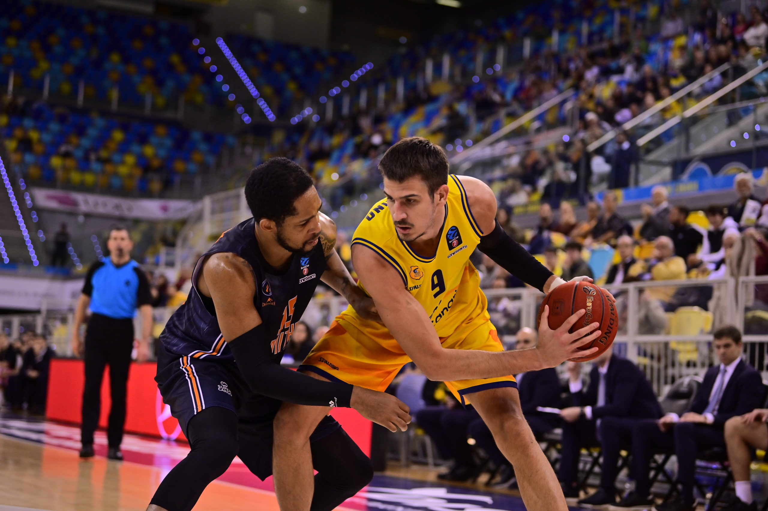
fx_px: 1492
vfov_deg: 19.4
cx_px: 384
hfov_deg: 28.9
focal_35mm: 70
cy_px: 256
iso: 1250
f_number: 2.8
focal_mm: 70
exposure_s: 1/800
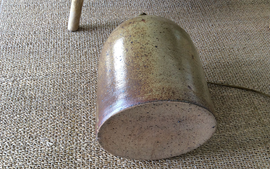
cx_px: 135
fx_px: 250
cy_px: 96
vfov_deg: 37.2
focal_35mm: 34
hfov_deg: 56.7
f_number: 2.4
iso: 40
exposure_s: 1/25
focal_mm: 3.3
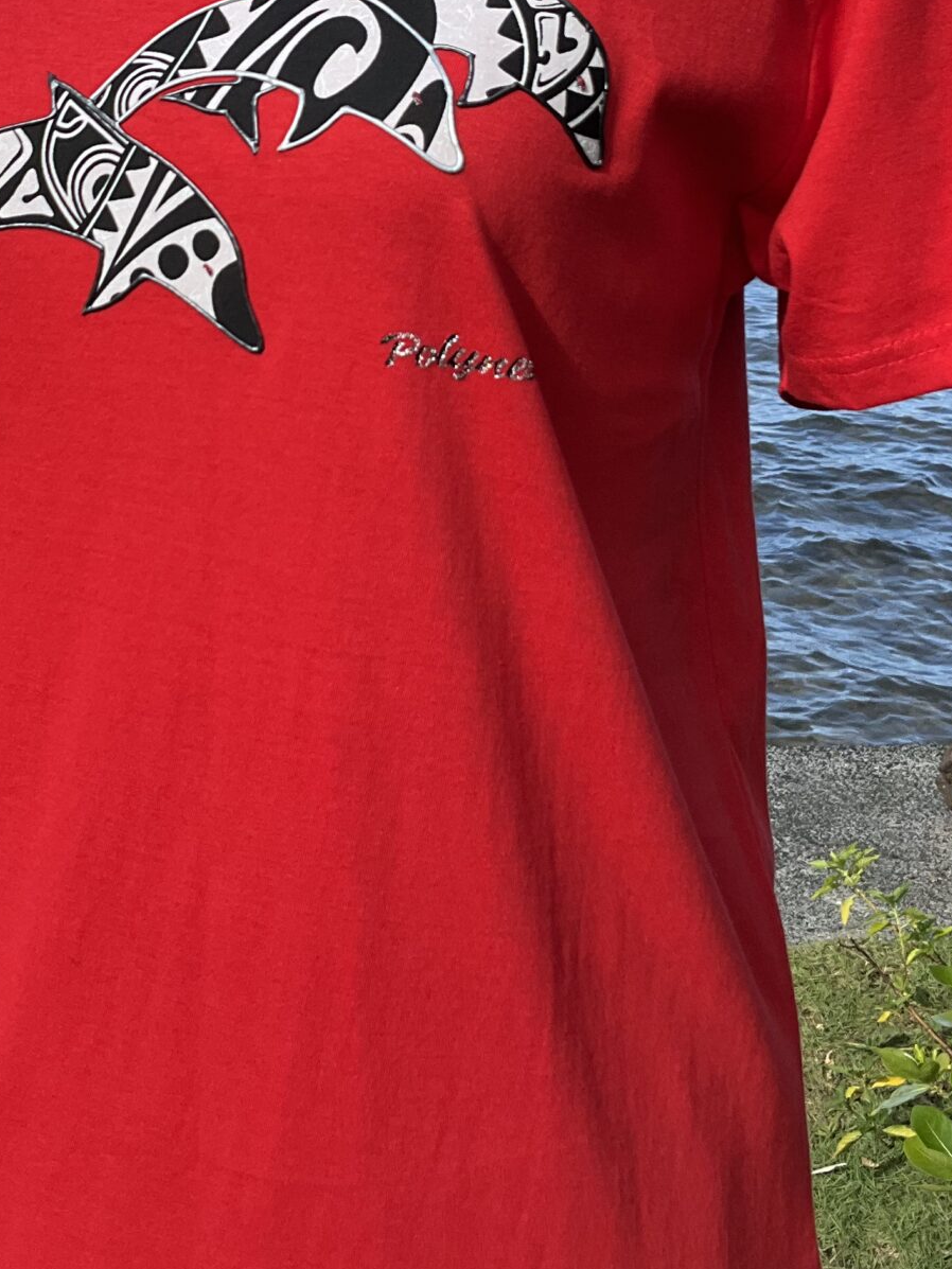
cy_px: 157
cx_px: 289
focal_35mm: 62
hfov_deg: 23.5
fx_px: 2273
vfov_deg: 30.0
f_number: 1.8
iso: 25
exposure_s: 1/1098
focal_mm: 3
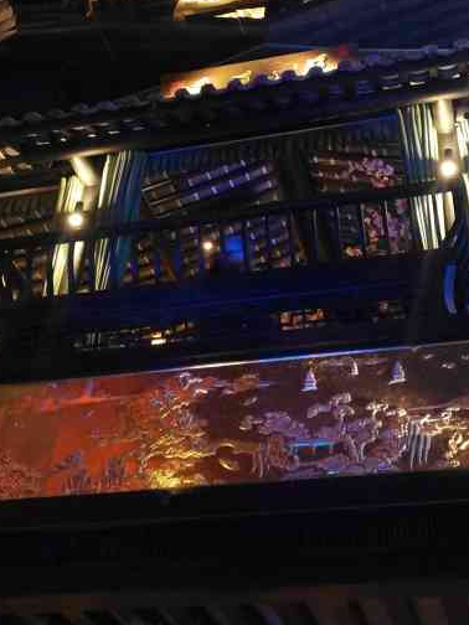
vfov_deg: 37.3
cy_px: 163
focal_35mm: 50
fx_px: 903
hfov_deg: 29.1
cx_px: 237
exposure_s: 1/16.7
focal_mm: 3.95
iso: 640
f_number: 2.2
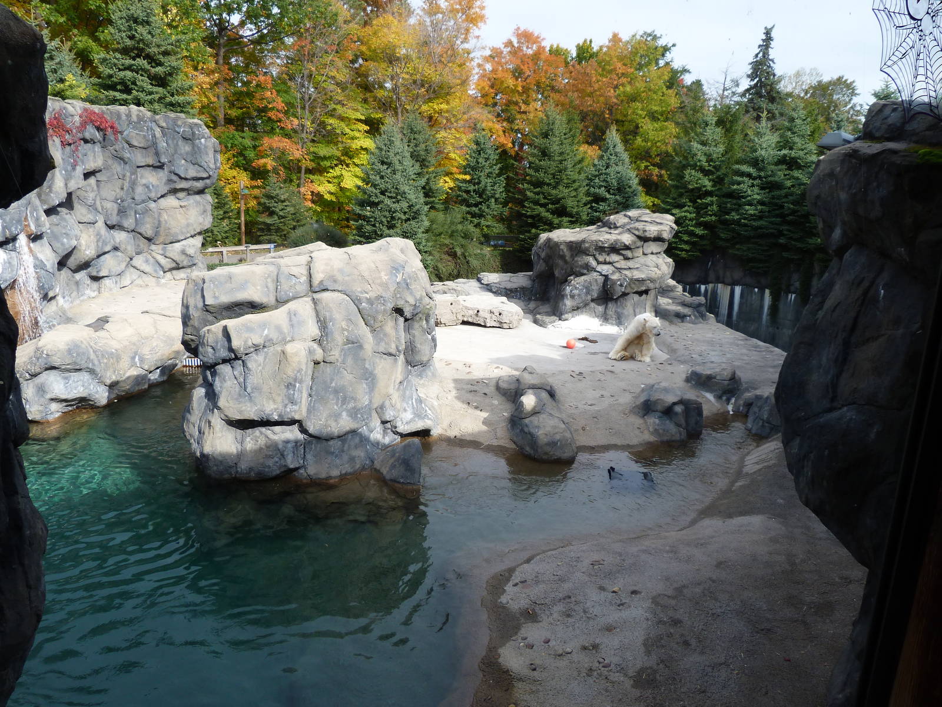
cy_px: 354
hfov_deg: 69.4
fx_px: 680
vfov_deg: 54.9
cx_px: 471
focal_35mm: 25
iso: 80
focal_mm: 4.5
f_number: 4
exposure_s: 1/160
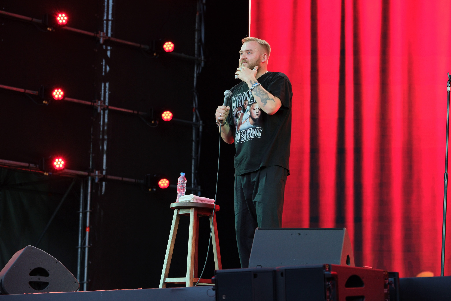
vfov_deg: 13.3
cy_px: 150
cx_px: 226
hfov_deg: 19.8
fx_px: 1290
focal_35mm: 103
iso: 1000
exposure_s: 1/125
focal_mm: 68.7
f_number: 4
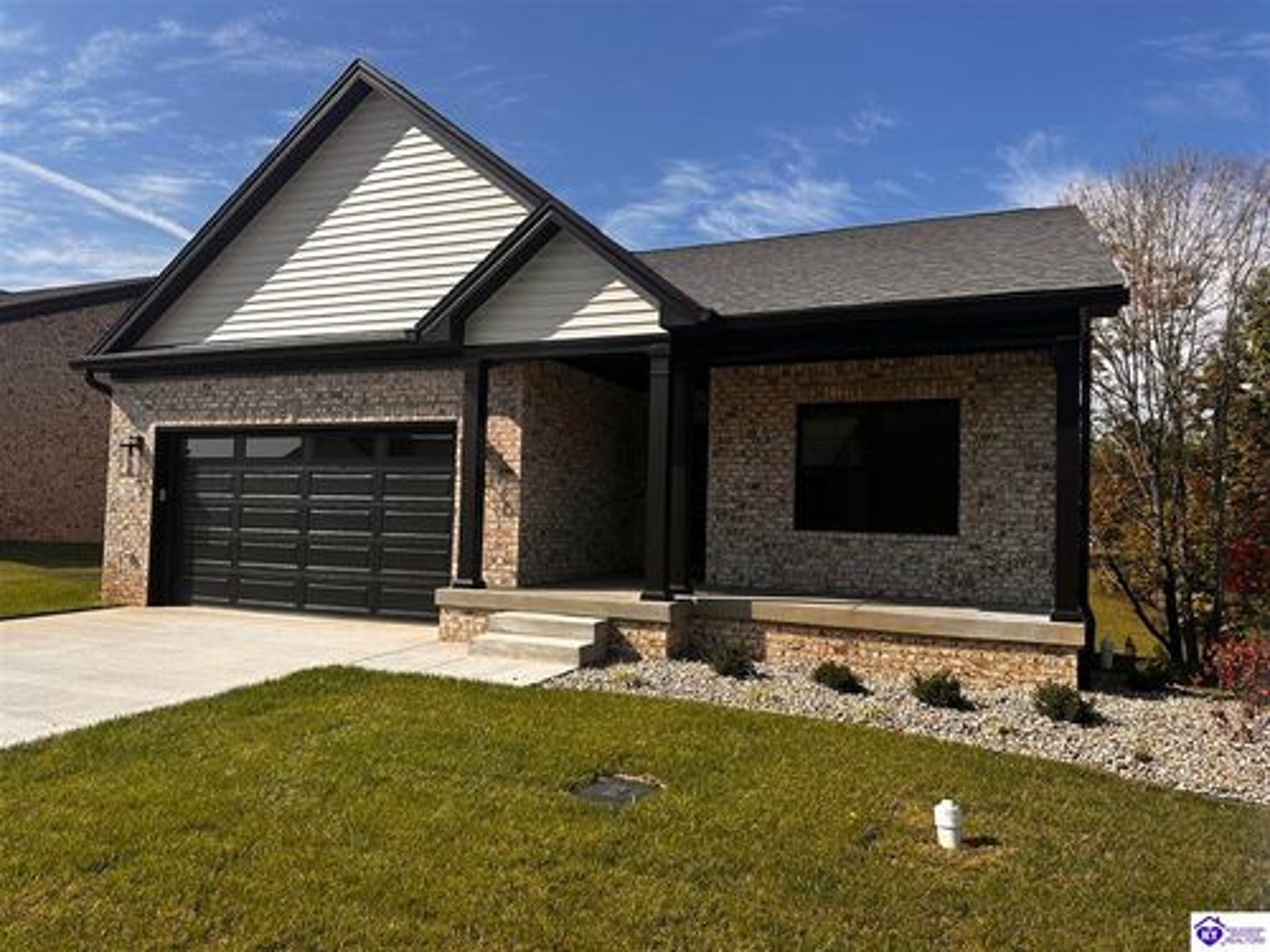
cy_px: 476
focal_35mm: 24
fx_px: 881
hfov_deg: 71.6
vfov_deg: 56.8
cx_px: 635
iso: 80
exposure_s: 1/3597
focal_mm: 6.86
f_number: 1.78
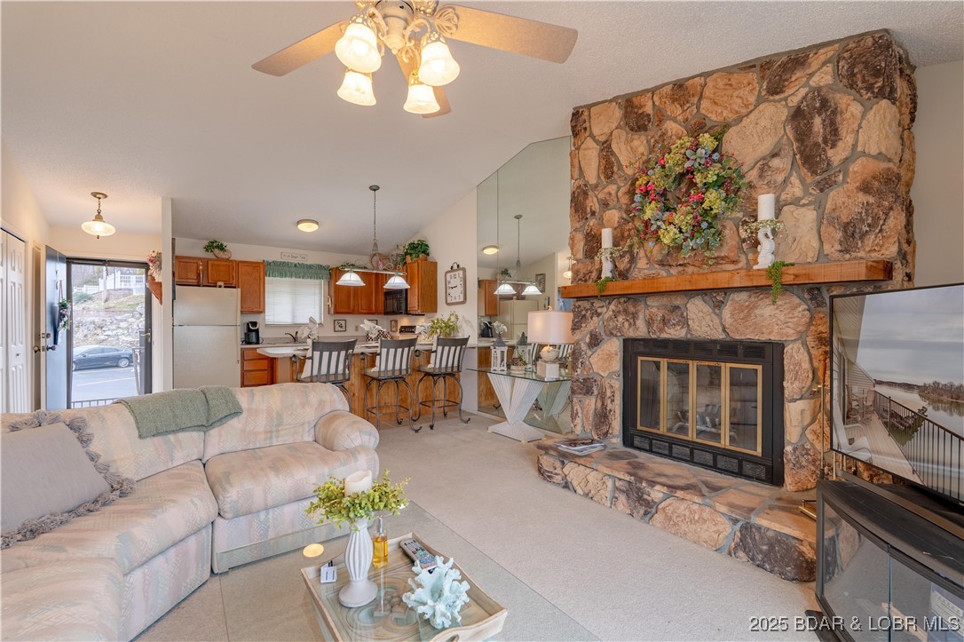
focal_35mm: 16
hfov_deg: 96.8
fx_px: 428
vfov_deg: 73.7
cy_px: 321
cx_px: 482
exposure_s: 1/160
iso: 200
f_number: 7.1
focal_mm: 16
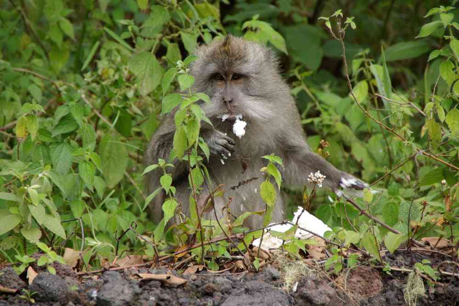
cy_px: 153
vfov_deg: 4.2
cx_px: 230
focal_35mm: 330
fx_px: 4207
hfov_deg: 6.2
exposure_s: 1/180
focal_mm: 220
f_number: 6.3
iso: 400
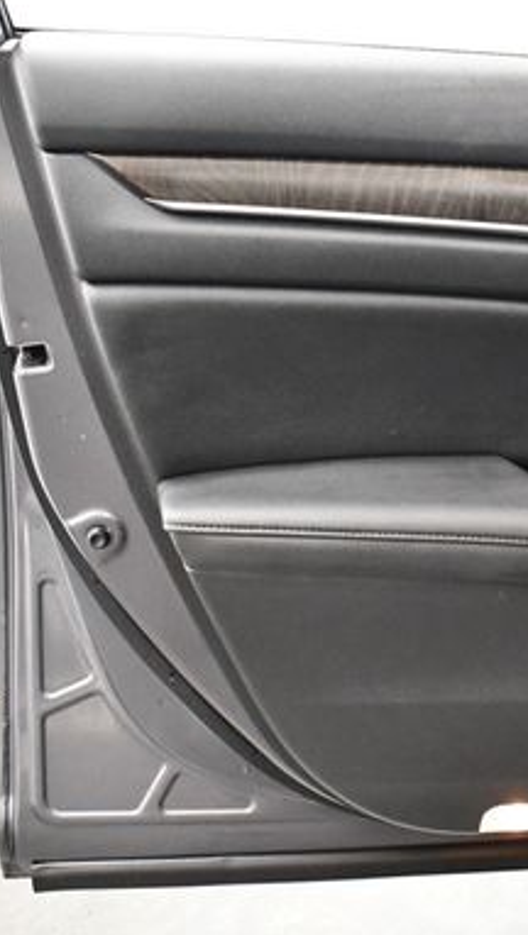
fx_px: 1565
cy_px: 449
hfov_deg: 18.3
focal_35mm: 63
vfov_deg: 33.3
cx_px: 616
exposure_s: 1/60
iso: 3200
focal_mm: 18
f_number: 3.5
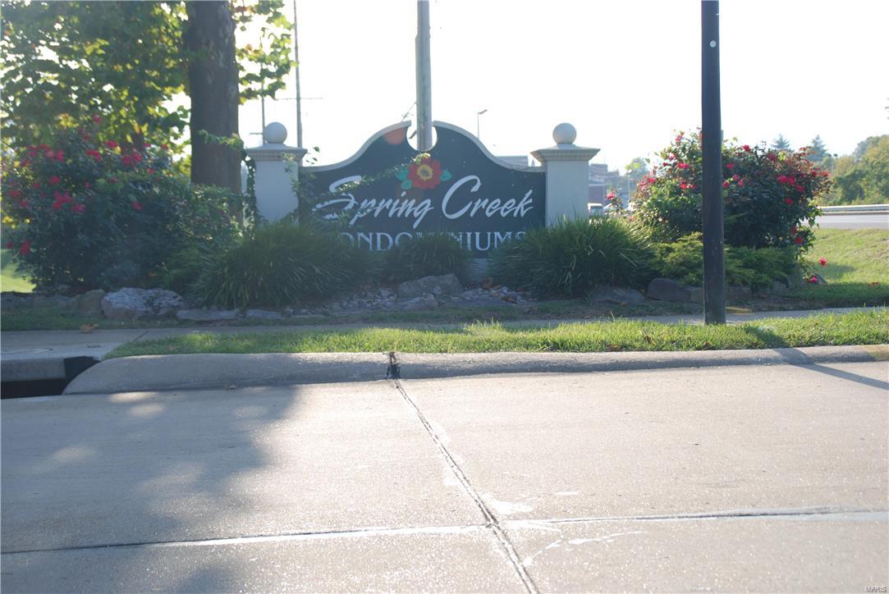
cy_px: 297
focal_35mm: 57
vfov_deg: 23.8
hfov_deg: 35.0
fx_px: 1409
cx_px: 444
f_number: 7.1
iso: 100
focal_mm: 38
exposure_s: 1/200
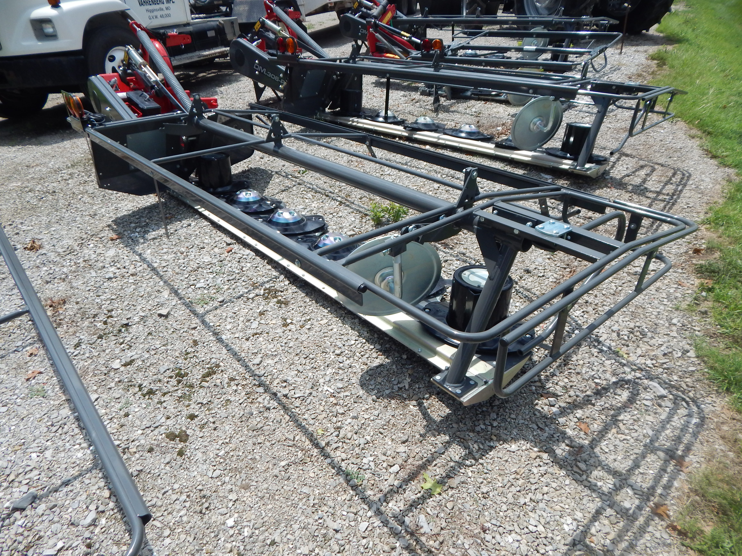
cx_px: 371
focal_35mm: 22
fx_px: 472
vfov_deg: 61.1
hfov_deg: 76.4
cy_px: 278
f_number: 6
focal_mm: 4
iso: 125
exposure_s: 1/640
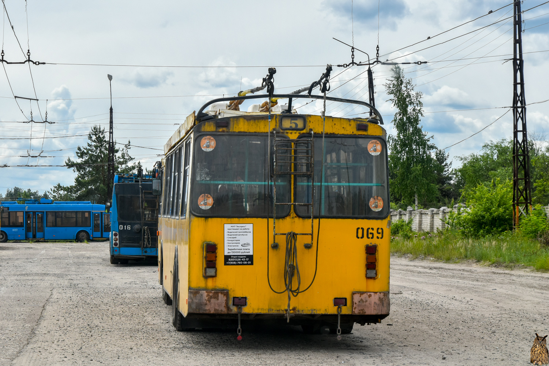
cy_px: 183
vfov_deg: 13.8
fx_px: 1510
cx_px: 274
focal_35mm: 99
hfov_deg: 20.6
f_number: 10
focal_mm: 66
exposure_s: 1/400
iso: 200
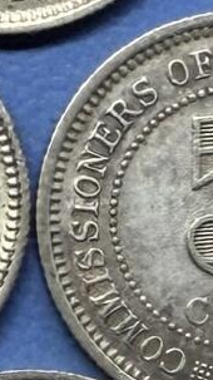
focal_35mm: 131
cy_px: 213
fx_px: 1318
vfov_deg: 16.4
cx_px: 30
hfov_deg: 9.2
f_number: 2.2
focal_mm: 2.22
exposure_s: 1/121
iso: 100
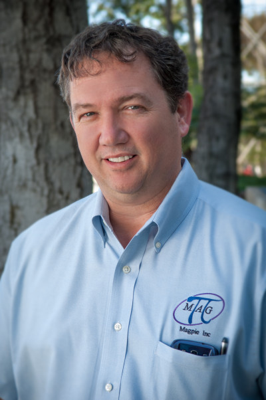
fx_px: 916
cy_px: 200
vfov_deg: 24.6
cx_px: 133
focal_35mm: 82
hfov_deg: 16.5
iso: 100
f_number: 5.6
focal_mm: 55
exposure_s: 1/125
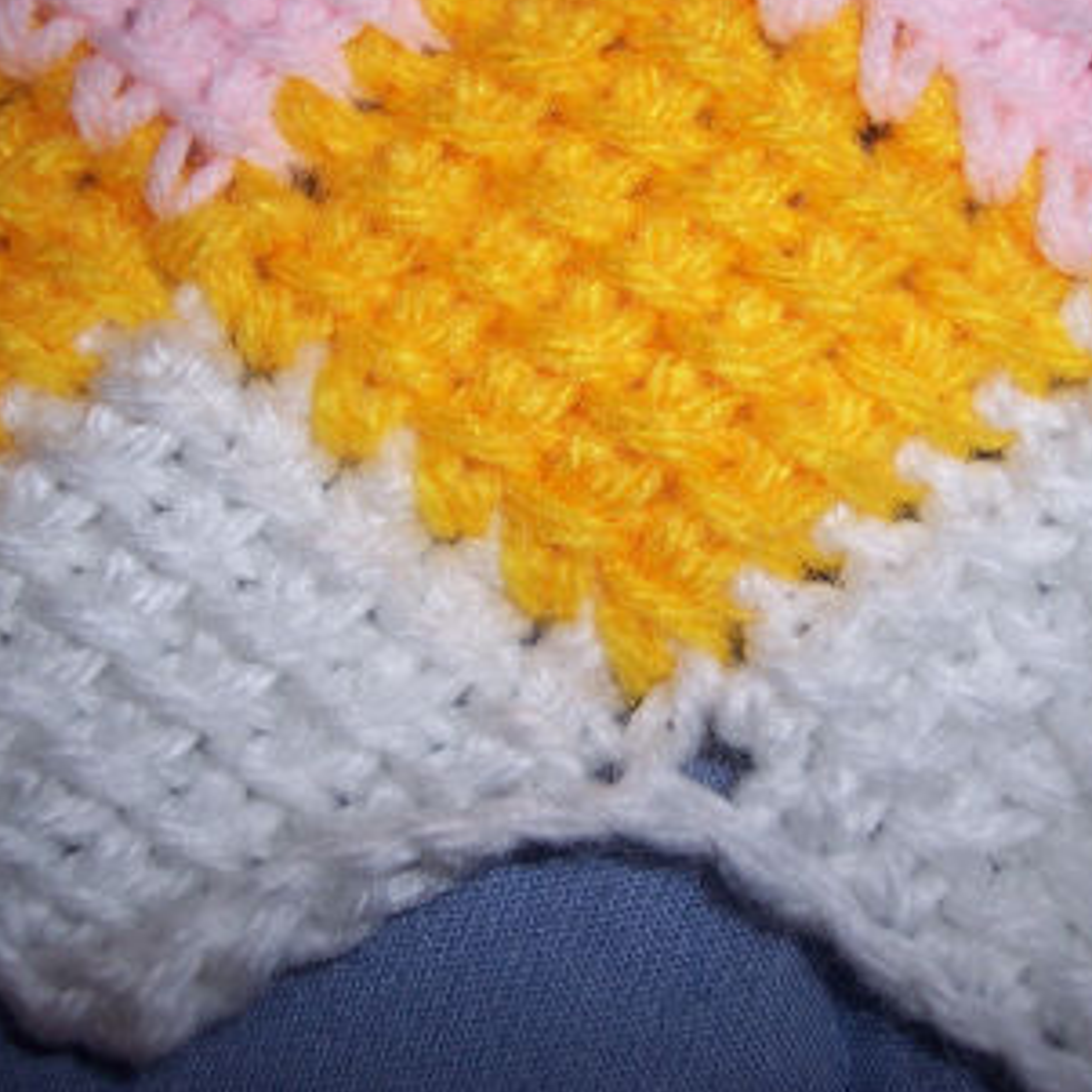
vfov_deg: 31.1
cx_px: 566
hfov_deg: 31.1
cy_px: 479
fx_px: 1963
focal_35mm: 55
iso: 100
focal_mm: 8
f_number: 2.8
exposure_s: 1/60
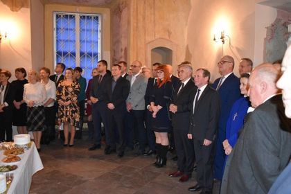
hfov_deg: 53.1
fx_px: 291
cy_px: 97
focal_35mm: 36
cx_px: 146
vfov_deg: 36.9
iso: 3600
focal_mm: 24
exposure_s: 1/60
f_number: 3.8
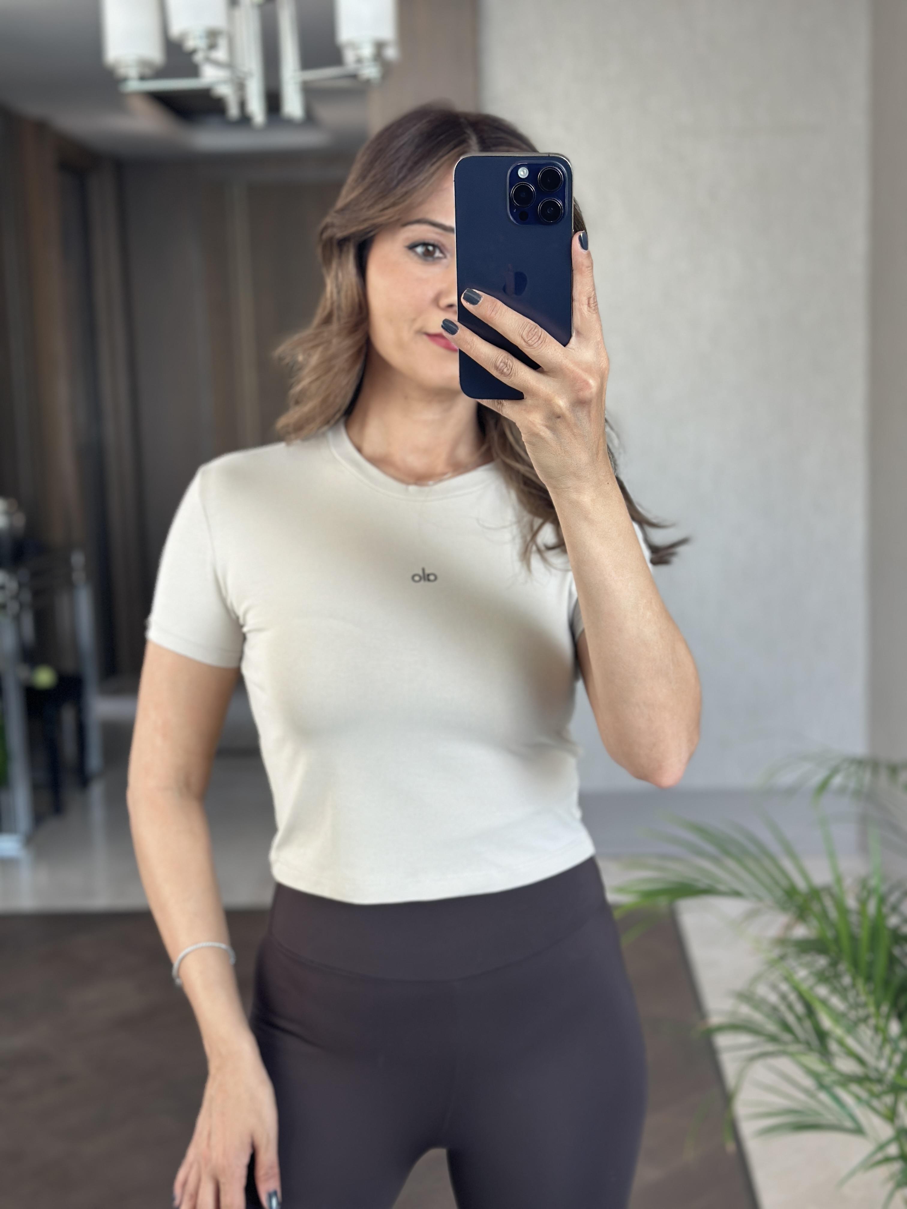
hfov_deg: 30.3
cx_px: 454
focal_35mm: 48
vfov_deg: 39.7
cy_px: 604
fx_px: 1677
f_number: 1.78
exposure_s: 1/96
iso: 125
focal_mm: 6.86
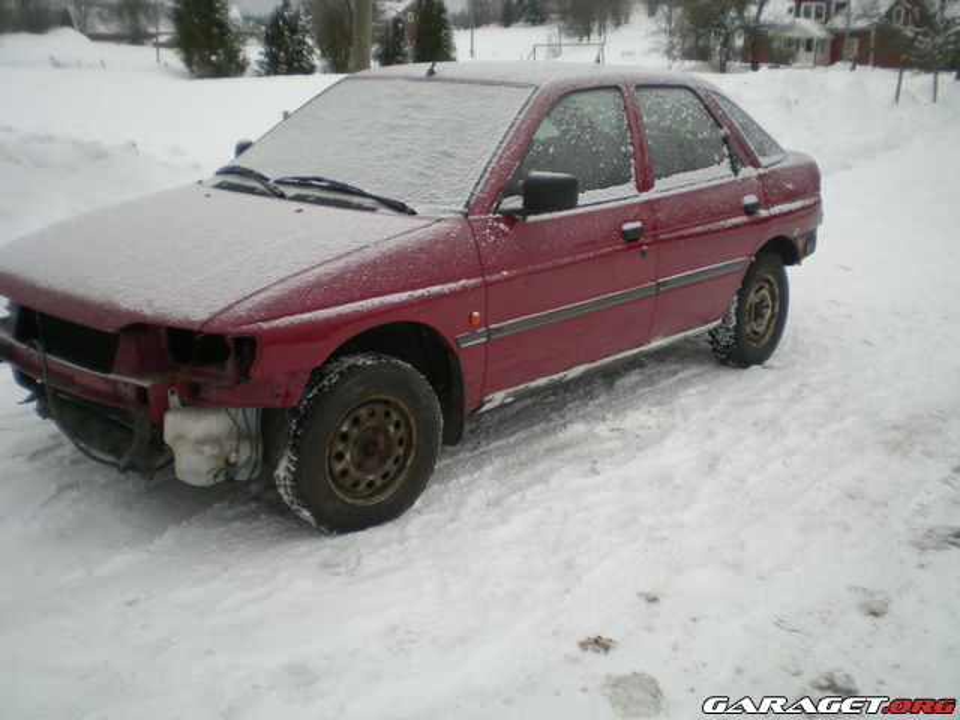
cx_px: 480
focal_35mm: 38
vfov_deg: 37.7
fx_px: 1054
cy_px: 360
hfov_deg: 49.0
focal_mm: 6.3
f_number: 3.1
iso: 50
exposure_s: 1/250
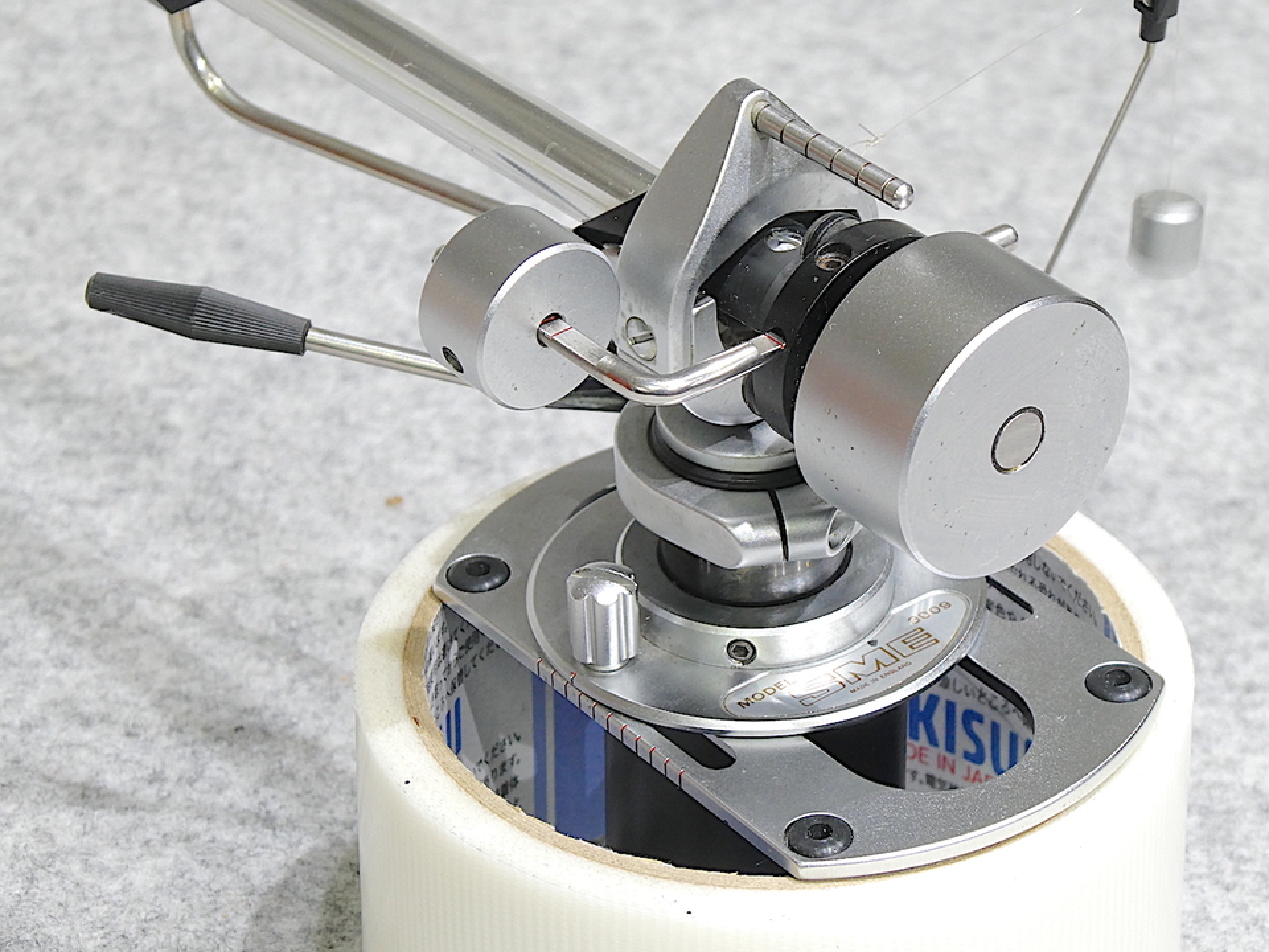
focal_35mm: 143
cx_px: 634
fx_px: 5242
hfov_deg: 13.8
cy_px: 476
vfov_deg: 10.4
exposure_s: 1/6
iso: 200
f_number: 5.4
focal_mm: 25.6
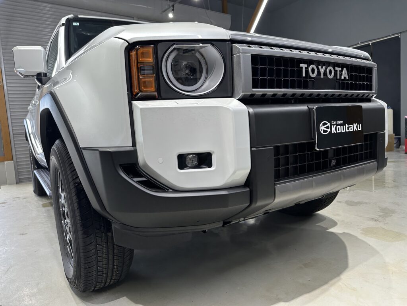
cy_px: 153
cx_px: 204
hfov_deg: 71.6
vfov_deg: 56.8
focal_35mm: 24
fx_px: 282
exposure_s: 1/120
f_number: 1.78
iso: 100
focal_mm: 6.86
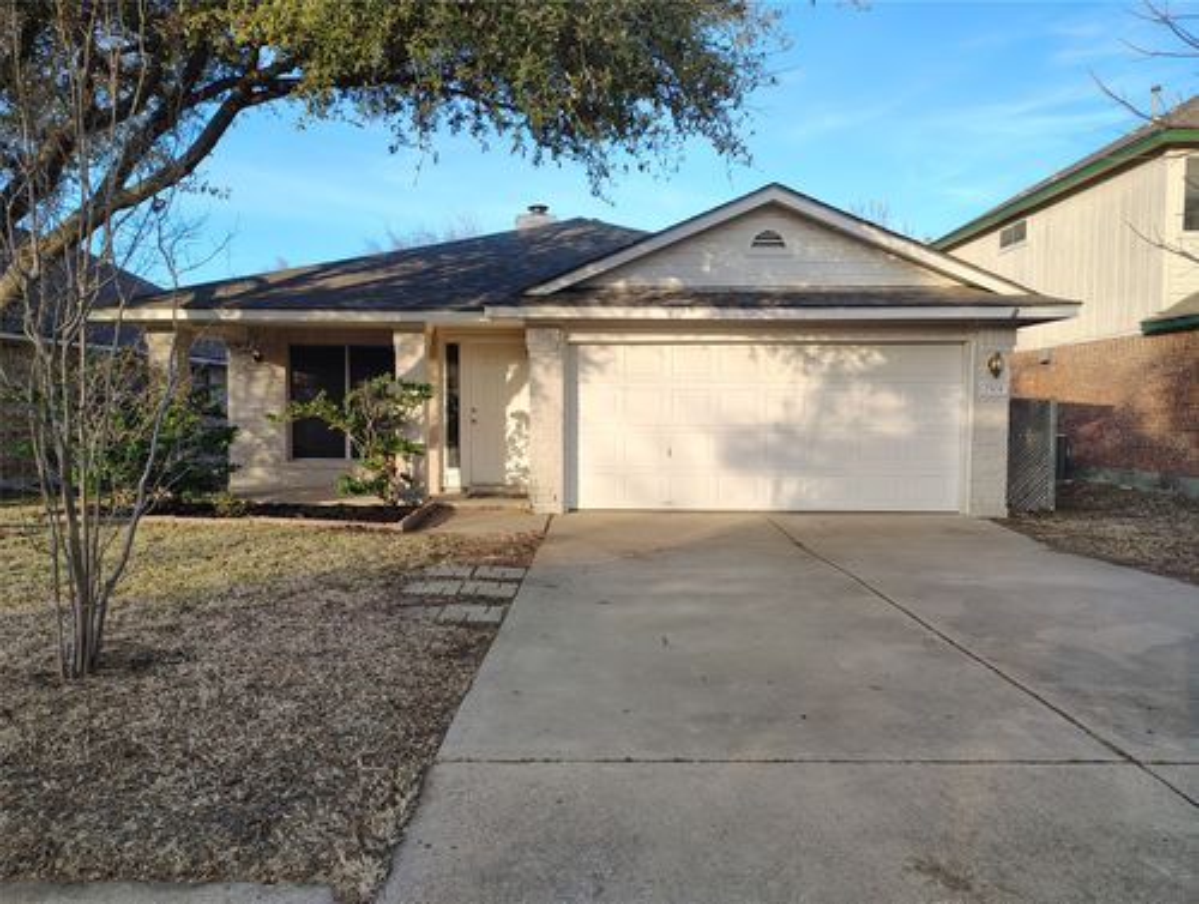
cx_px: 600
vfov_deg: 57.0
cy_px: 452
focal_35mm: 24
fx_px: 833
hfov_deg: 71.5
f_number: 1.8
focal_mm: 5.56
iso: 100
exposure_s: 1/313
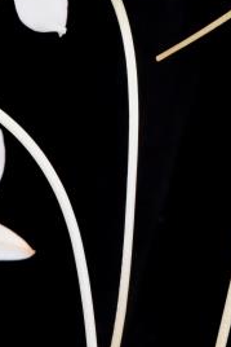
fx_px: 6603
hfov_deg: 2.0
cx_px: 248
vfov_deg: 3.0
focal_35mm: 687
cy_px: -144
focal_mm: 180
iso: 2500
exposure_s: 1/60
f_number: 18
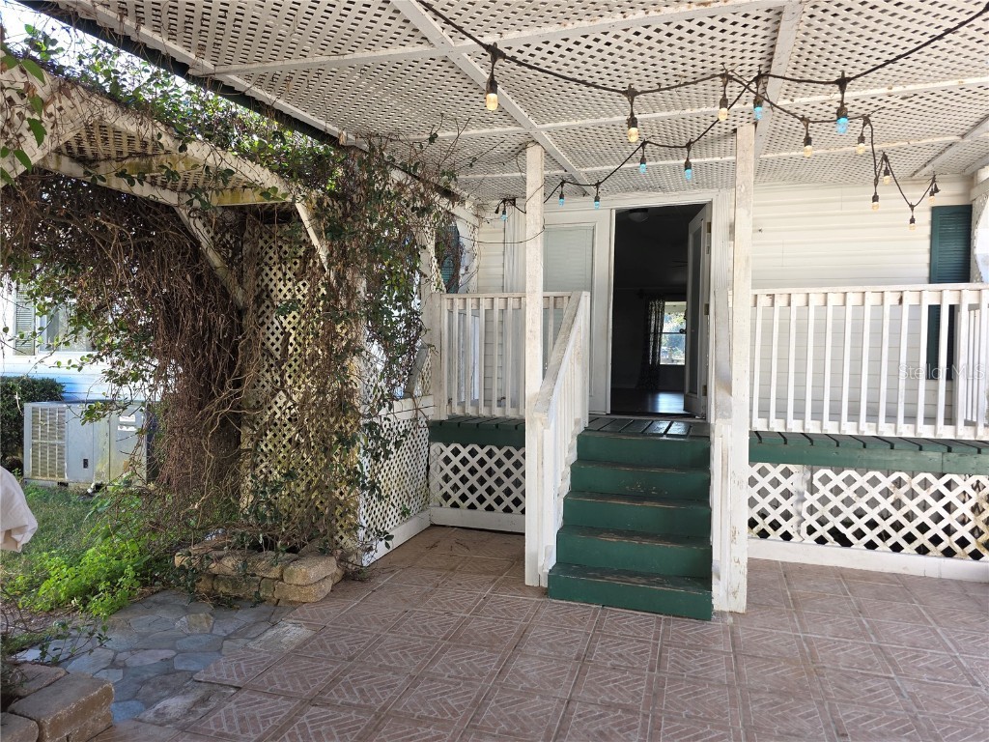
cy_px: 371
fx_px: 657
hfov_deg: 73.9
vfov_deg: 58.9
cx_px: 494
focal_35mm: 23
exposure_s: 1/60
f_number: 1.7
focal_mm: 6.3
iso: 12
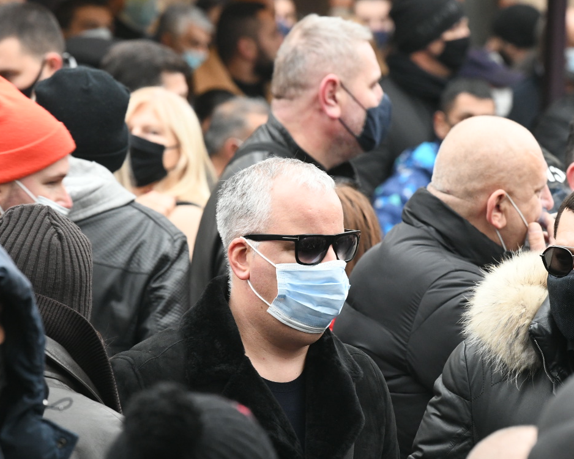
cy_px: 260
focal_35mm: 324
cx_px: 350
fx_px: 5506
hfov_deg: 6.0
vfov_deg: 4.8
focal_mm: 200
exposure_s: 1/160
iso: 3200
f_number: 7.1
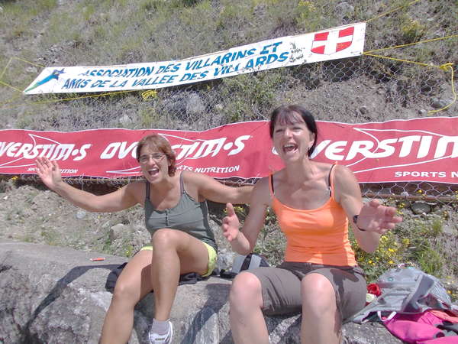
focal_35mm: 28
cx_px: 229
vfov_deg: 49.7
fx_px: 370
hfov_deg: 63.4
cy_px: 172
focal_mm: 4
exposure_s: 1/500
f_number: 5.4
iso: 80
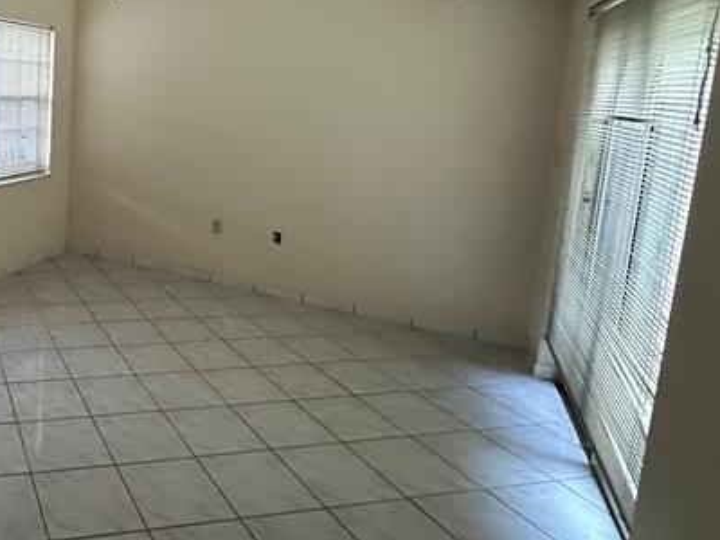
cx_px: 36
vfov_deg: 48.5
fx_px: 582
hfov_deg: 53.1
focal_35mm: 28
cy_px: 160
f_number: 2.2
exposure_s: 1/60
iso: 1000
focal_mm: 2.22
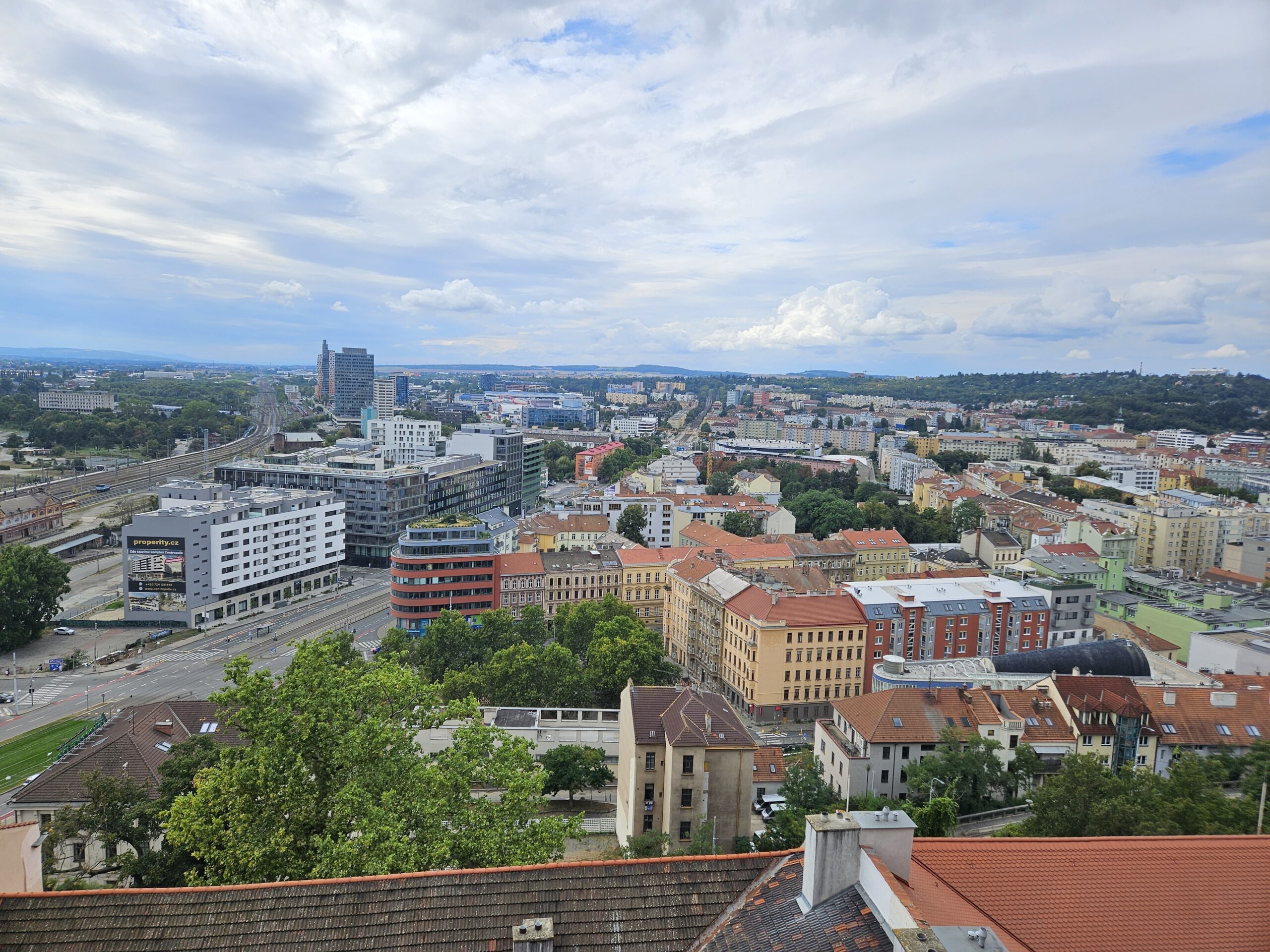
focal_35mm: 23
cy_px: 476
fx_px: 844
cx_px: 635
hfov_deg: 73.9
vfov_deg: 58.9
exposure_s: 1/2874
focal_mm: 5.4
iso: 25
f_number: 1.8
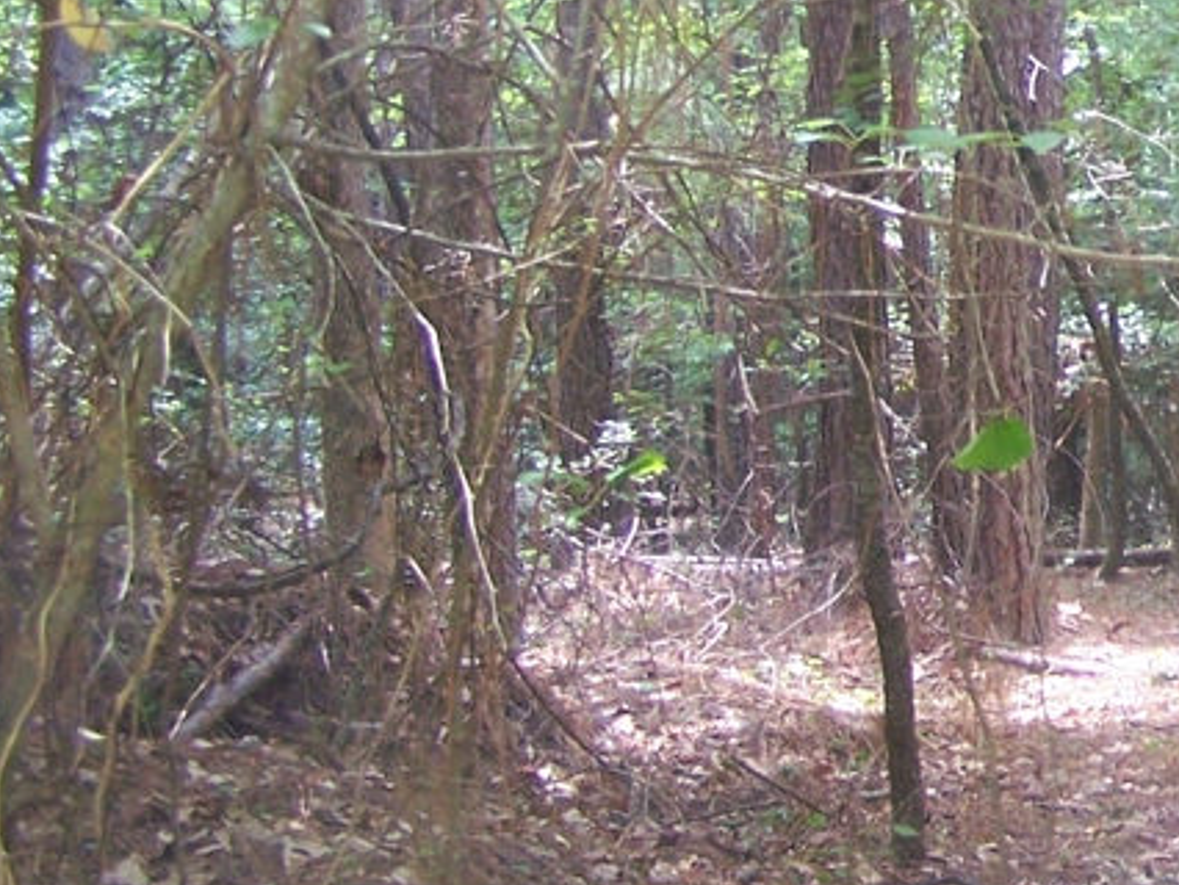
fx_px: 3646
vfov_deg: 13.8
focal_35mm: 107
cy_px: 177
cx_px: 1649
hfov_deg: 17.0
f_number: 2.8
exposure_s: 1/30
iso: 160
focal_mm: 6.3
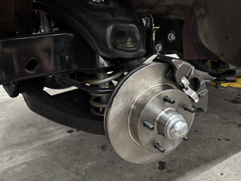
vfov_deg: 53.1
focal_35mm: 26
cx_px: 120
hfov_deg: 67.3
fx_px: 181
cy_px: 90
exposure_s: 1/30
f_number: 1.6
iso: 800
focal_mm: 5.96
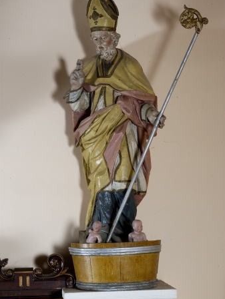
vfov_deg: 21.3
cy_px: 136
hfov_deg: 16.1
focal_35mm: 92
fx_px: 797
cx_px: 113
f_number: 22
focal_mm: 56
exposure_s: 1/60
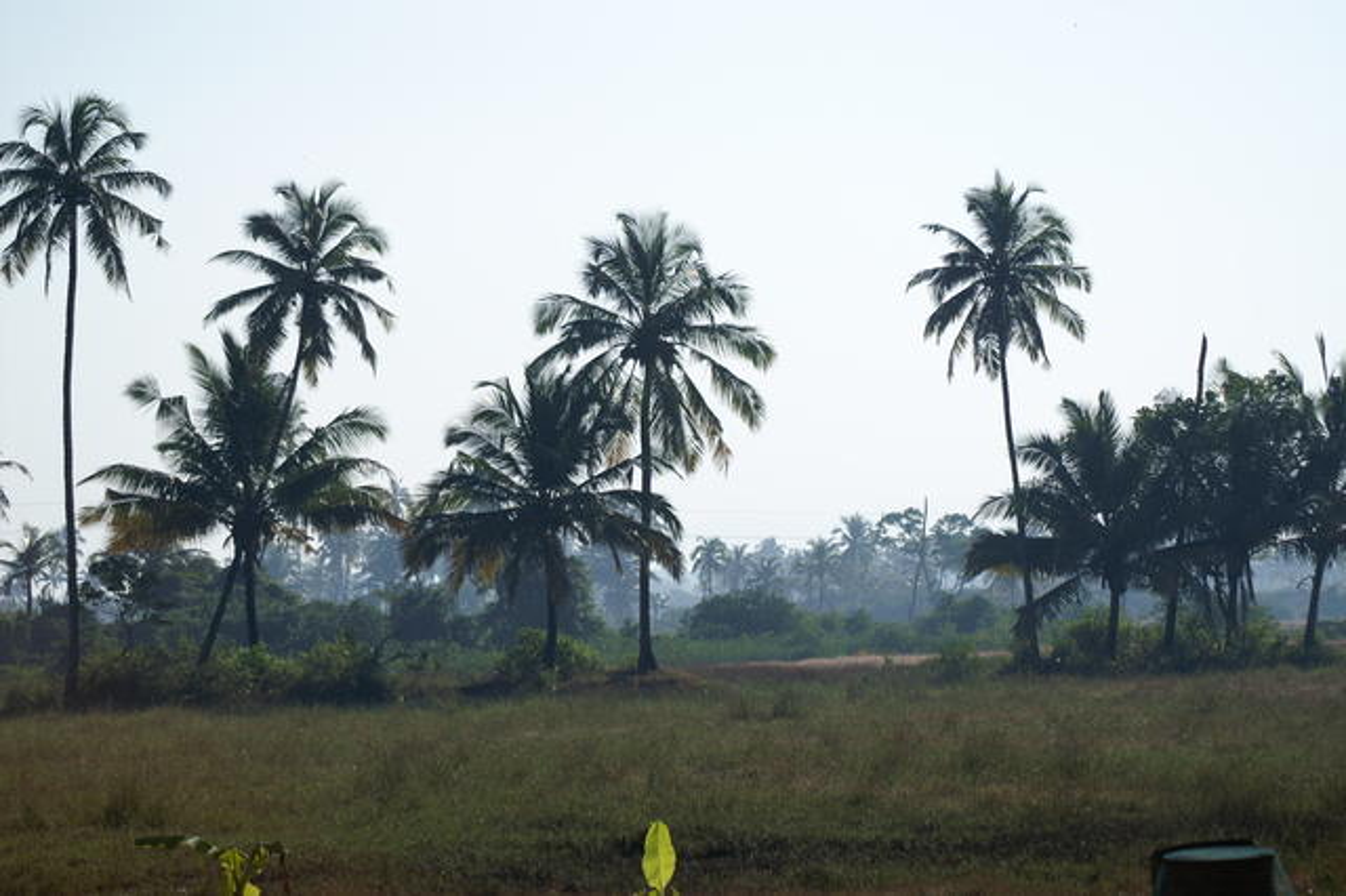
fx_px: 5605
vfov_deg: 9.1
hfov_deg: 13.7
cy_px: 448
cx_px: 673
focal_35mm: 150
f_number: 5.6
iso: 200
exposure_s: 1/2500
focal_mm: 100
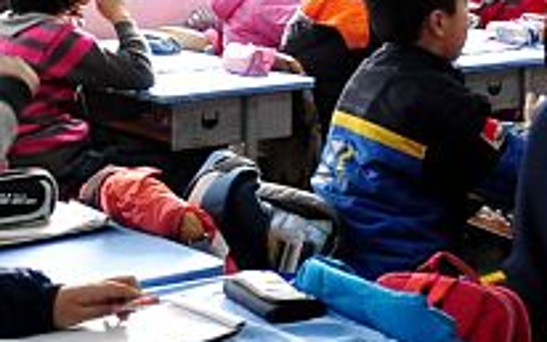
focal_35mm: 101
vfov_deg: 12.4
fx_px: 1506
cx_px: 996
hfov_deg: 16.9
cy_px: -159
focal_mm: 17
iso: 2000
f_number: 2.8
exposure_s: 1/160
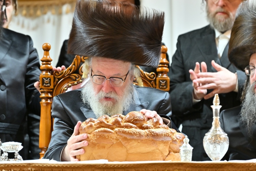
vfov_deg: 4.0
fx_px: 2446
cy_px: 77
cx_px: 133
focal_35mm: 344
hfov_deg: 6.0
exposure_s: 1/200
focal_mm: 200
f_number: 2.8
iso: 500
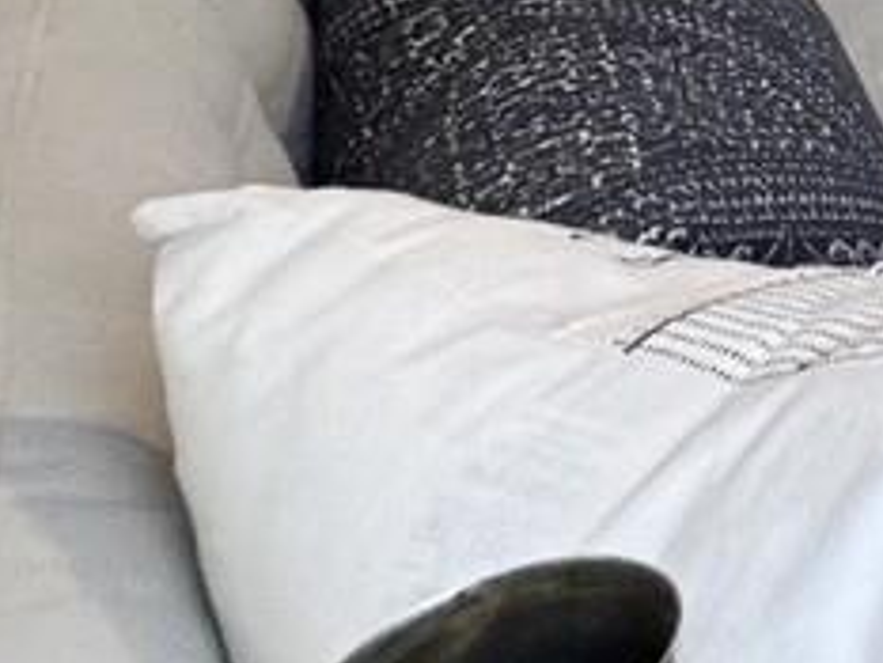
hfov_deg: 14.5
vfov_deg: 14.1
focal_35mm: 80
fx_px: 2042
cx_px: 2177
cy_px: -822
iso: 200
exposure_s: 1/60
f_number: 2.2
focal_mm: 2.22
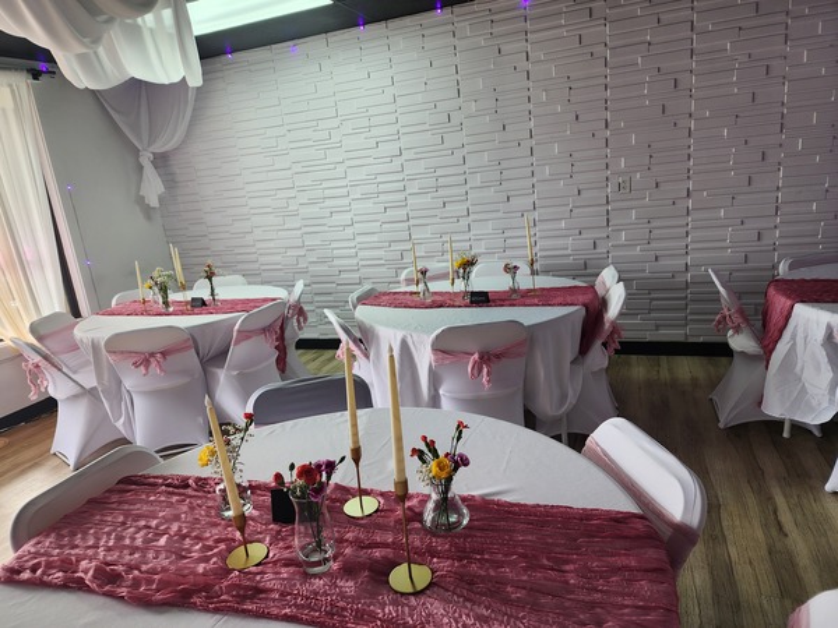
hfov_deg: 73.9
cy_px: 314
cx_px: 419
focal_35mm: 23
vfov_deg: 58.9
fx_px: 557
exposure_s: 1/120
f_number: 1.8
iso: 50
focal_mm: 6.4
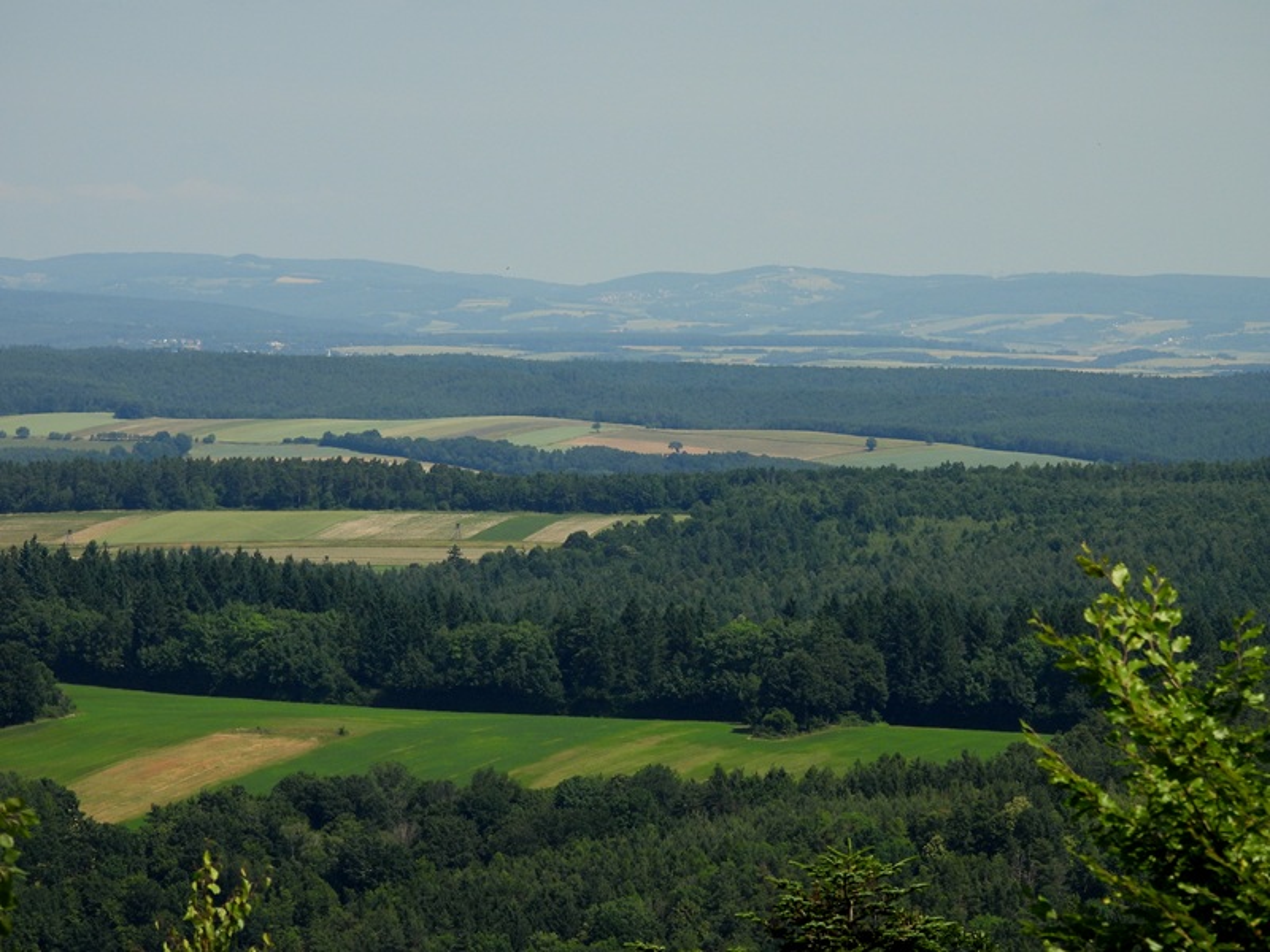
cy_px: 476
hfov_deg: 9.9
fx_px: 7338
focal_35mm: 200
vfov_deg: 7.4
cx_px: 635
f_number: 4.5
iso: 100
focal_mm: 35.7
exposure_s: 1/800
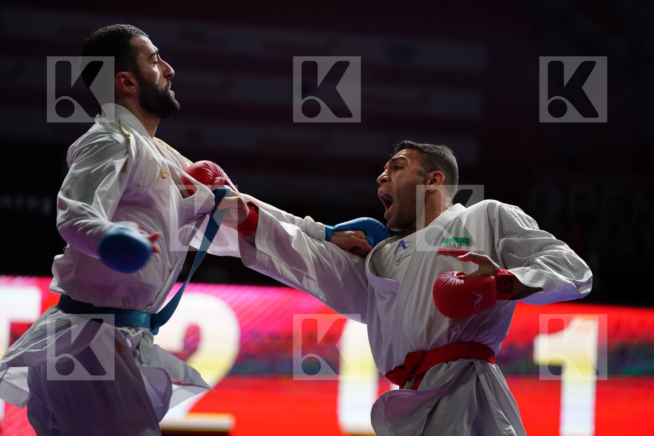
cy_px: 218
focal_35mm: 171
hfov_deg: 12.0
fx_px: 3106
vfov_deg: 8.0
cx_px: 327
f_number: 2.8
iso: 3200
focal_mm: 171
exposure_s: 1/1000
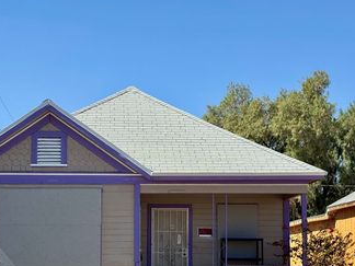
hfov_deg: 26.3
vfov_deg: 19.8
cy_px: 196
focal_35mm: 74
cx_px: 161
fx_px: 759
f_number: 1.78
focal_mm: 6.76
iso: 64
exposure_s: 1/4608
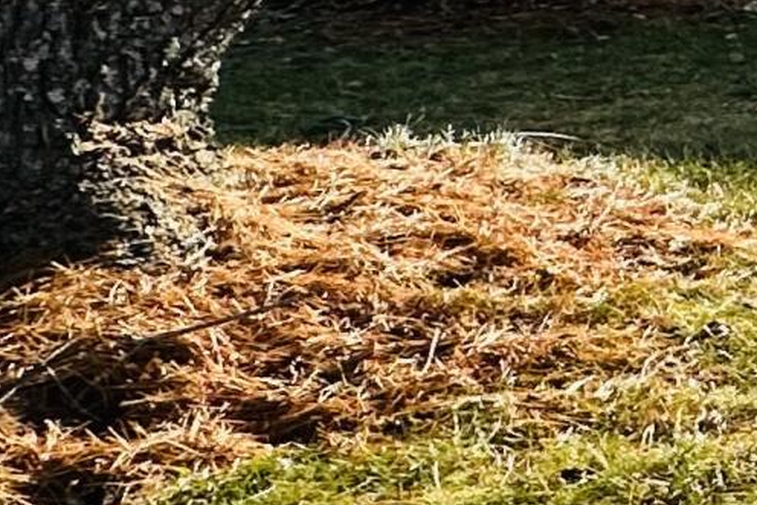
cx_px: 2034
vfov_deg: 14.5
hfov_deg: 13.1
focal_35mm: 88
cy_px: -240
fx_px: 1851
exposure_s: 1/670
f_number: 2.2
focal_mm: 2.22
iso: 40
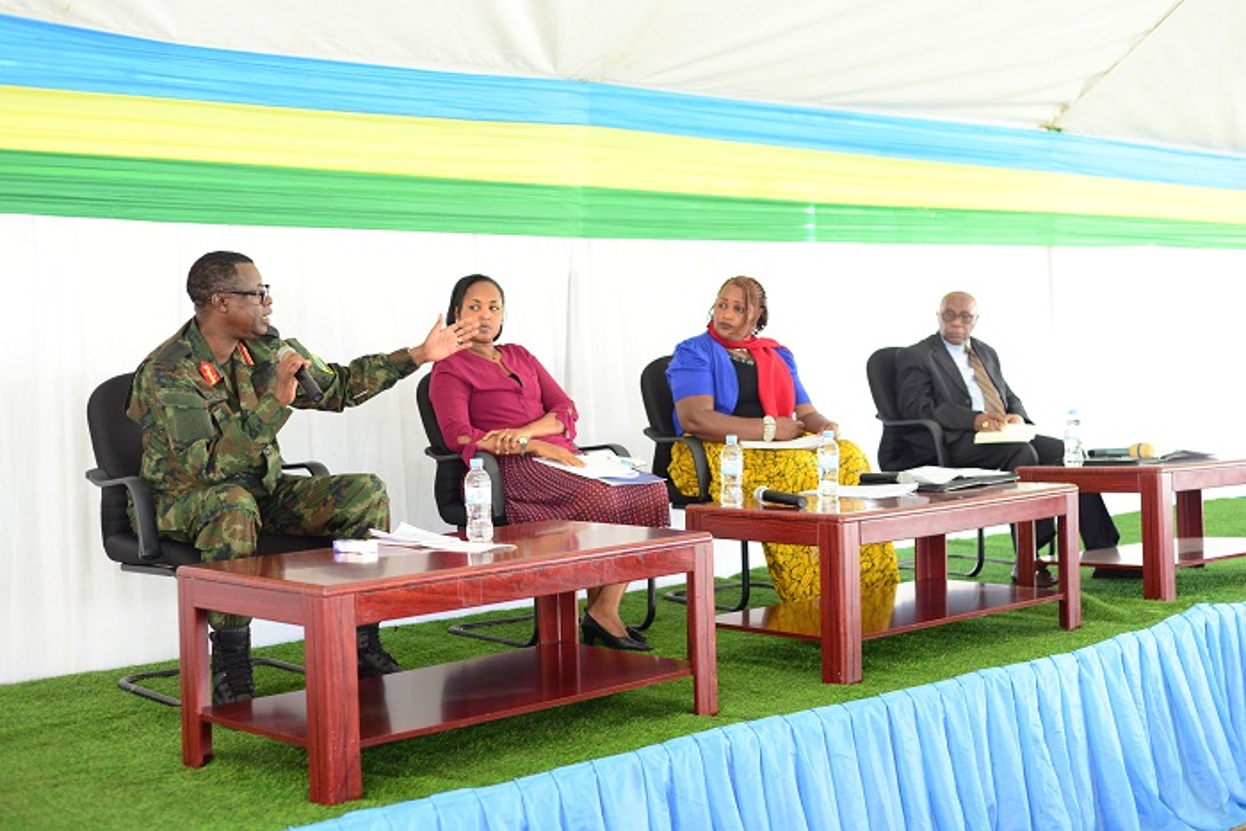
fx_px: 1731
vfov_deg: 27.0
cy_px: 416
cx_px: 623
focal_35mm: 50
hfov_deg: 39.6
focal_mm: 50
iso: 1600
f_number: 3.2
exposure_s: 1/160
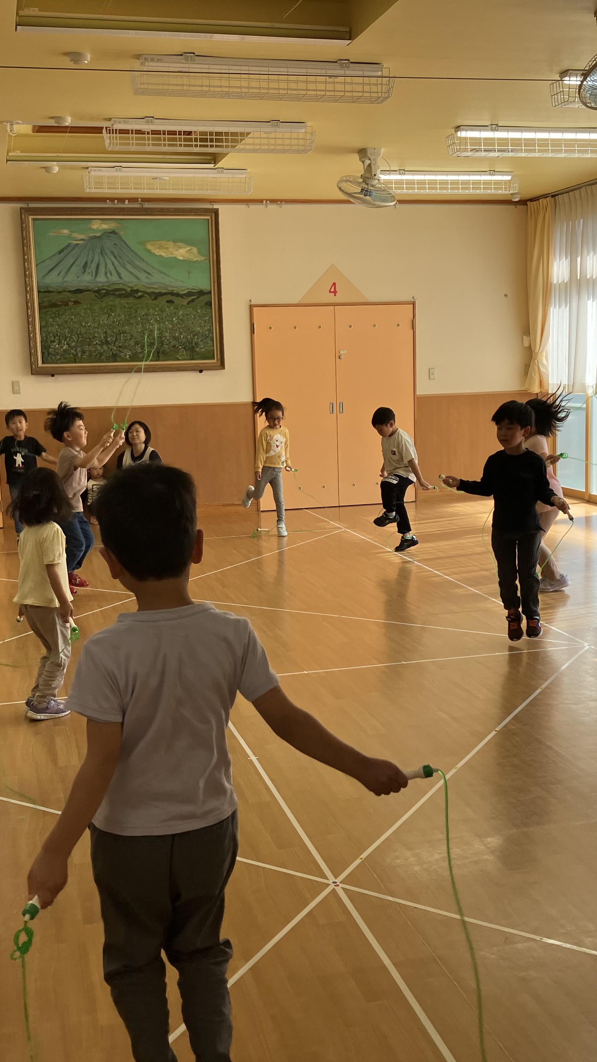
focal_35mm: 41
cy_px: 534
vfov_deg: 49.4
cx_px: 328
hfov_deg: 29.0
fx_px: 1154
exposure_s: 1/201
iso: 32
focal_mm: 3.99
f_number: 1.8
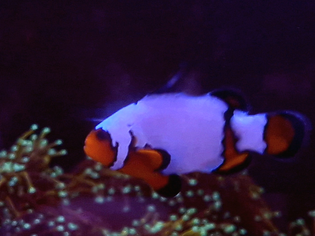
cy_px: 130
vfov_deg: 49.6
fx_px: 255
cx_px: 181
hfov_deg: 63.1
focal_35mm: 28
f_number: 1.8
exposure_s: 1/45
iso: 160
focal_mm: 5.4
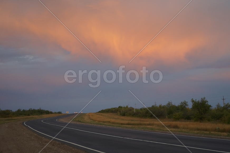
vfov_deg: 18.2
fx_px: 479
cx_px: 115
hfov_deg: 27.0
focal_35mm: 75
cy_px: 76
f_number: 5.6
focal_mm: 50
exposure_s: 1/160
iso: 800
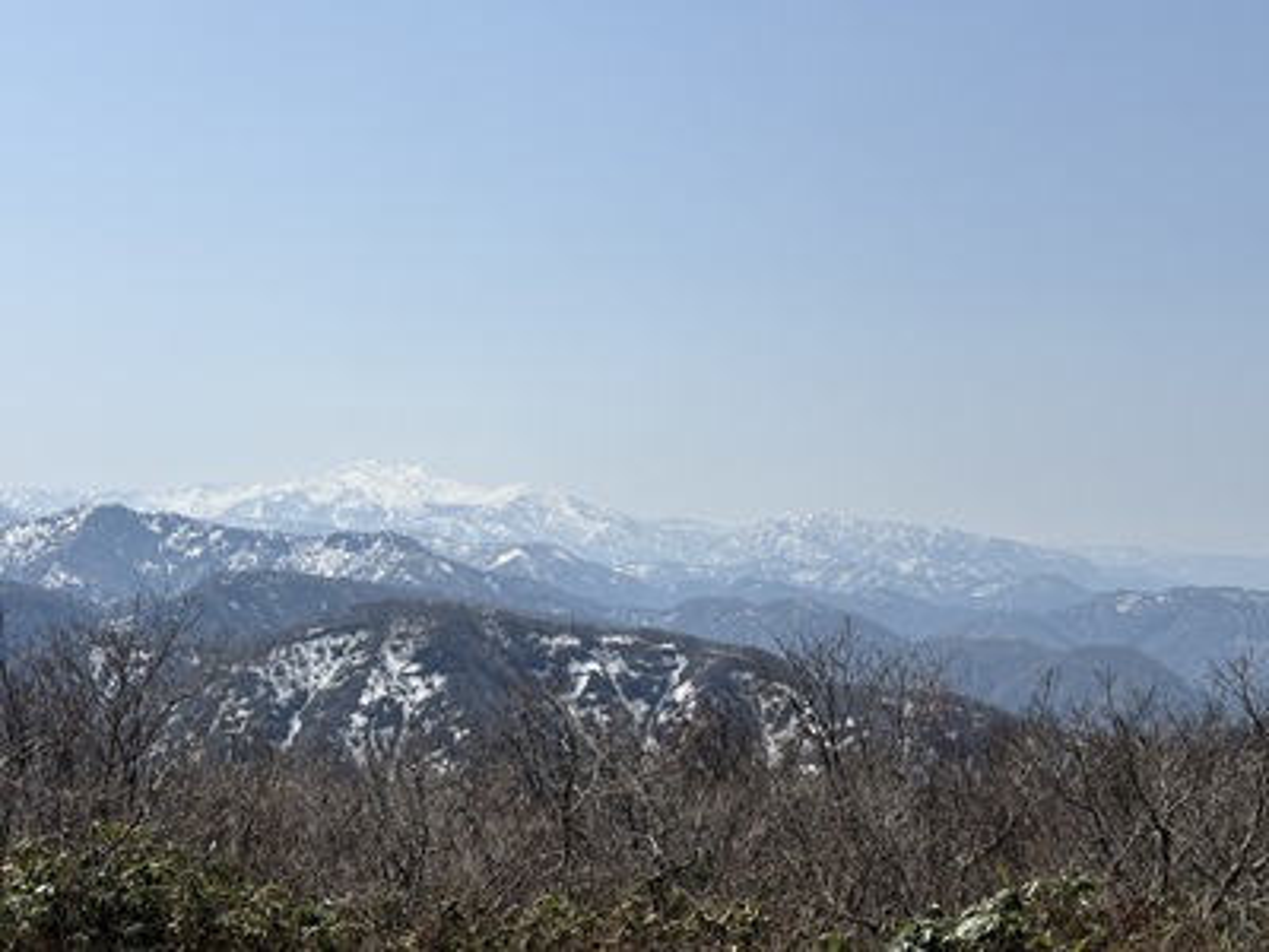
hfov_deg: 36.8
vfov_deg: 28.0
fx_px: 1906
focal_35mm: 52
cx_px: 634
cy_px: 476
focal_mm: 5.96
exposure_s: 1/7194
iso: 40
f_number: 1.6
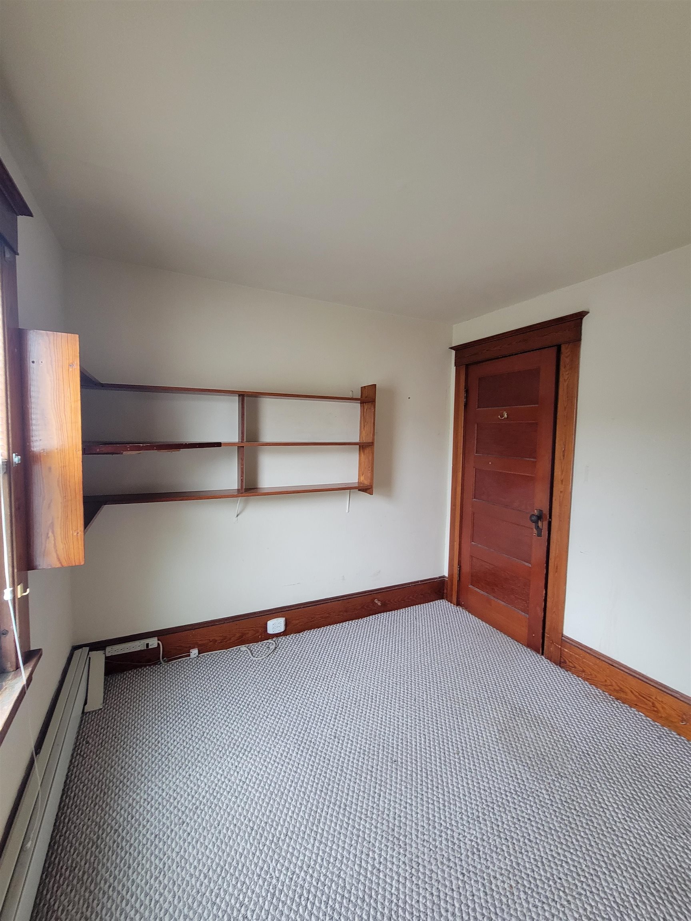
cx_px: 346
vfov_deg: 106.2
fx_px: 346
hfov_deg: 89.9
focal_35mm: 13
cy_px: 460
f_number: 2.2
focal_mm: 2.2
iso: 320
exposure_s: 1/60
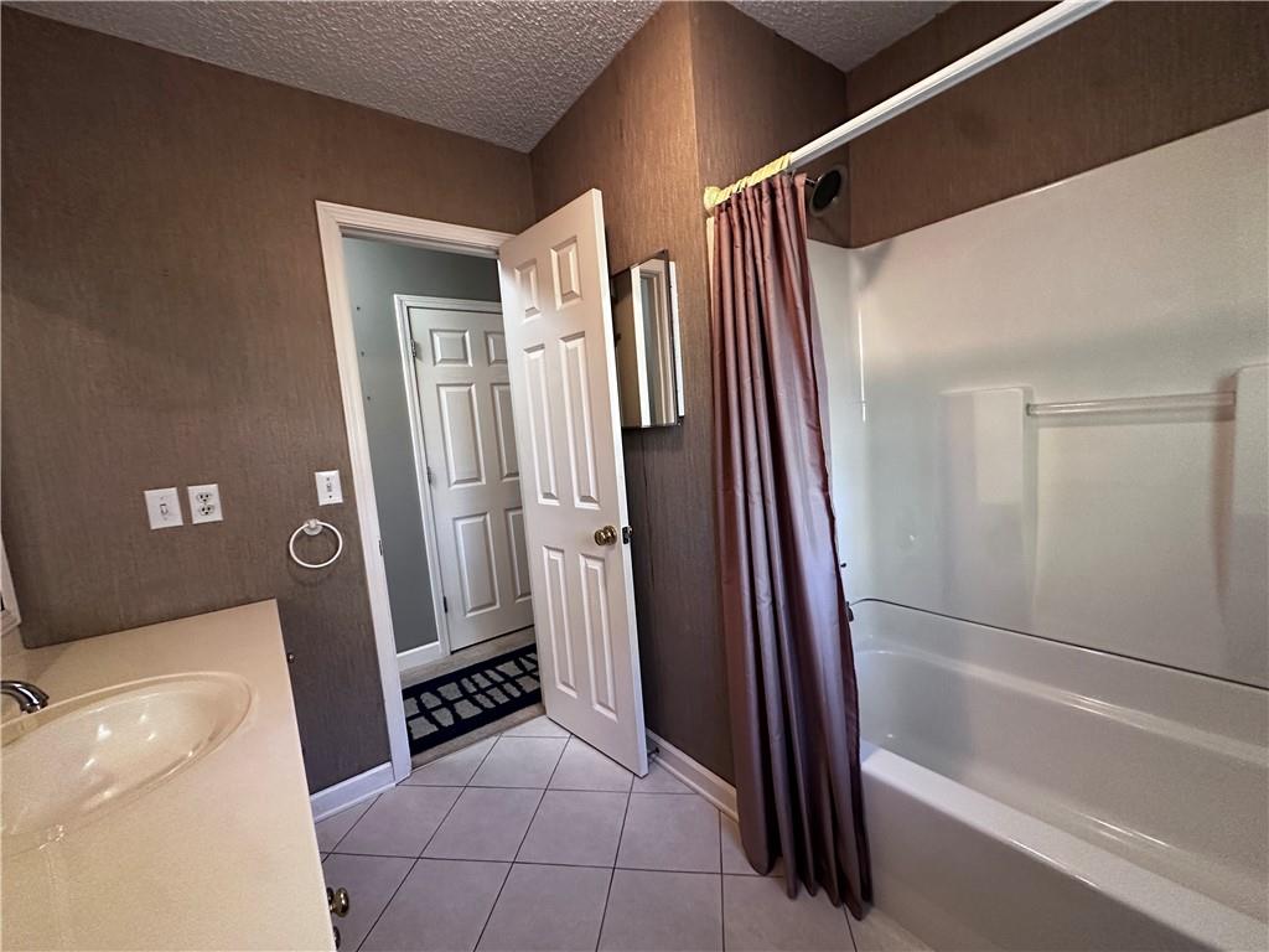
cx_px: 634
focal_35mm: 14
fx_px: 513
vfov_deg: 85.7
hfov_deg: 102.1
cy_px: 476
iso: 640
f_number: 2.2
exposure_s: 1/60
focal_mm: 2.22
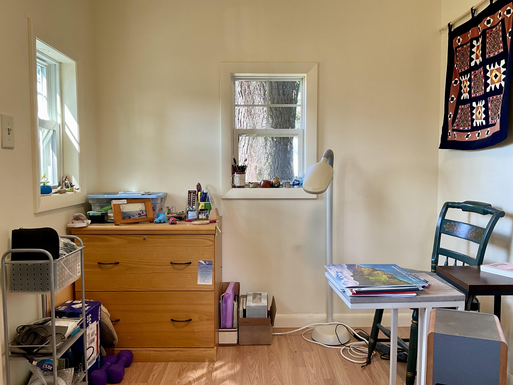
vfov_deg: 48.2
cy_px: 192
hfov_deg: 61.7
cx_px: 256
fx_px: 430
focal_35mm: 29
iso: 40
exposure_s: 1/60
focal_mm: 3
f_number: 1.8
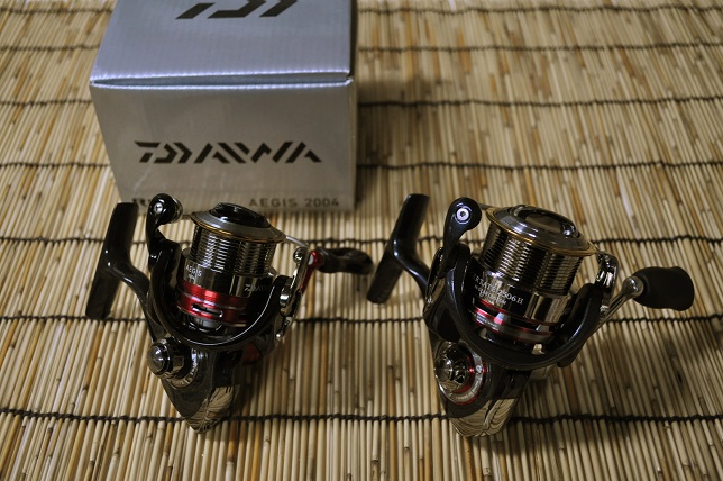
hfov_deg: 45.0
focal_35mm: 44
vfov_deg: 30.8
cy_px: 240
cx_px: 362
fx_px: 873
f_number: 4.5
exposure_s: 1/50
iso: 800
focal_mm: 29
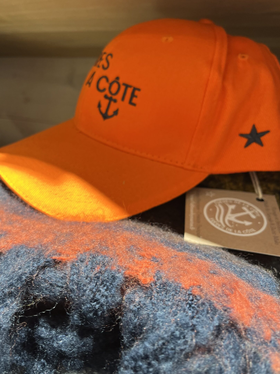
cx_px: 119
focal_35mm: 31
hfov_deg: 45.3
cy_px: 175
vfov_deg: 58.3
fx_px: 334
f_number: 1.6
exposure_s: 1/50
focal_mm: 5.1
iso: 100
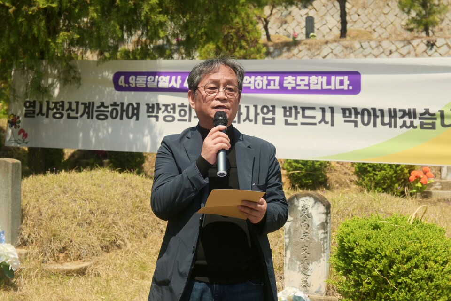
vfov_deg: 18.2
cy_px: 150
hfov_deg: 27.0
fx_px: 940
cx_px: 226
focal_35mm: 75
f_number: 6.3
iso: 200
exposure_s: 1/1600
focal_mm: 50
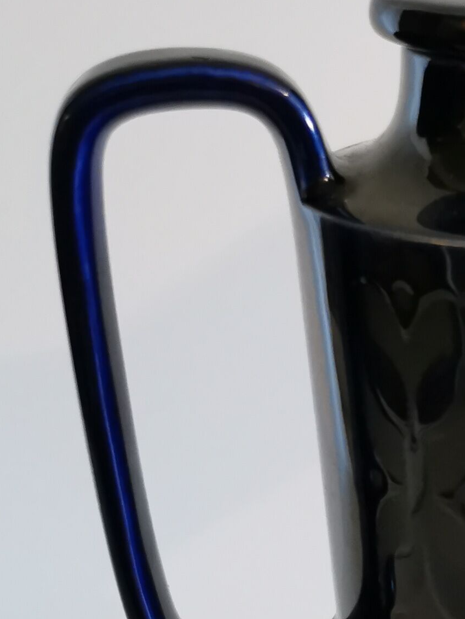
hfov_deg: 15.7
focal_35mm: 87
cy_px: 703
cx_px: 685
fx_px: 1558
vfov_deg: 21.2
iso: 400
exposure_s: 1/50
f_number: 1.6
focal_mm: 5.56
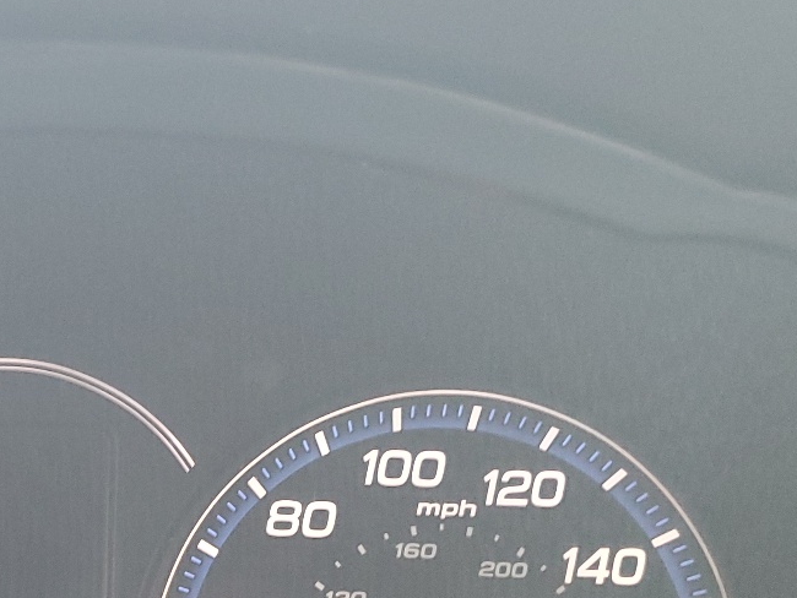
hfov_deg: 28.0
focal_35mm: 64
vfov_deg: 21.9
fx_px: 1474
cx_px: -44
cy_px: 638
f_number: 1.5
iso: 255
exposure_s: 1/60.2
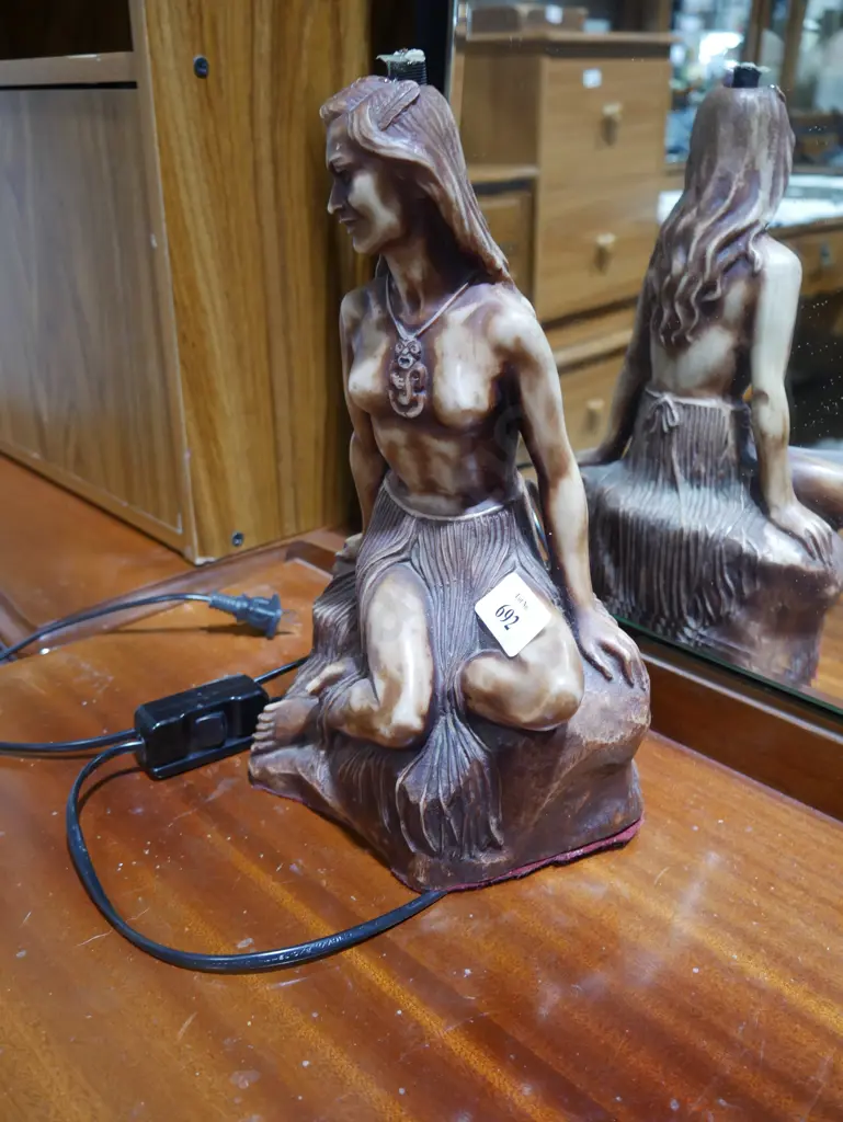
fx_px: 973
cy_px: 561
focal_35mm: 30
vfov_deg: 59.9
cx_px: 422
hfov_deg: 46.8
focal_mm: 15
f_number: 3.6
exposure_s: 1/60
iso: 640
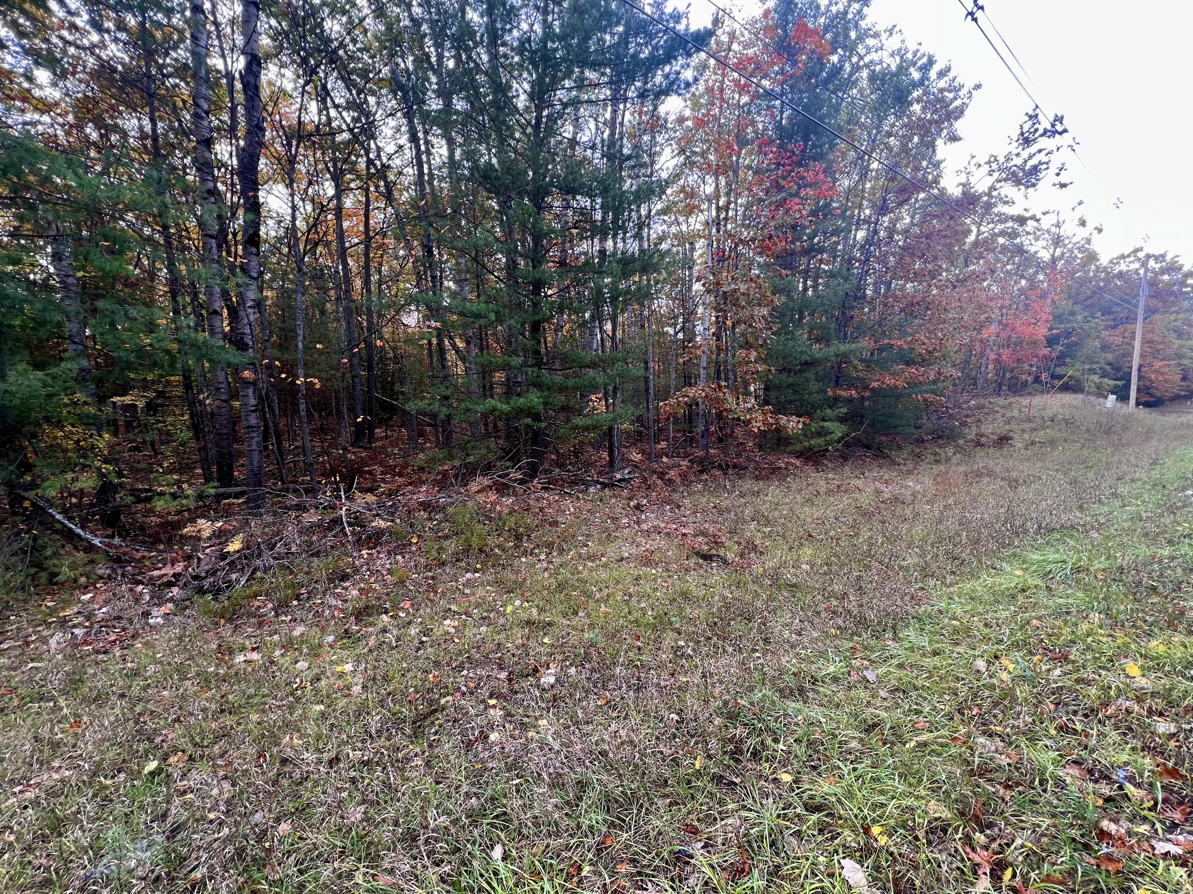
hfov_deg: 106.2
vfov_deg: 89.9
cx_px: 596
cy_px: 447
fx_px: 448
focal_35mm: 13
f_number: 1.8
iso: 40
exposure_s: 1/99
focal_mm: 1.57
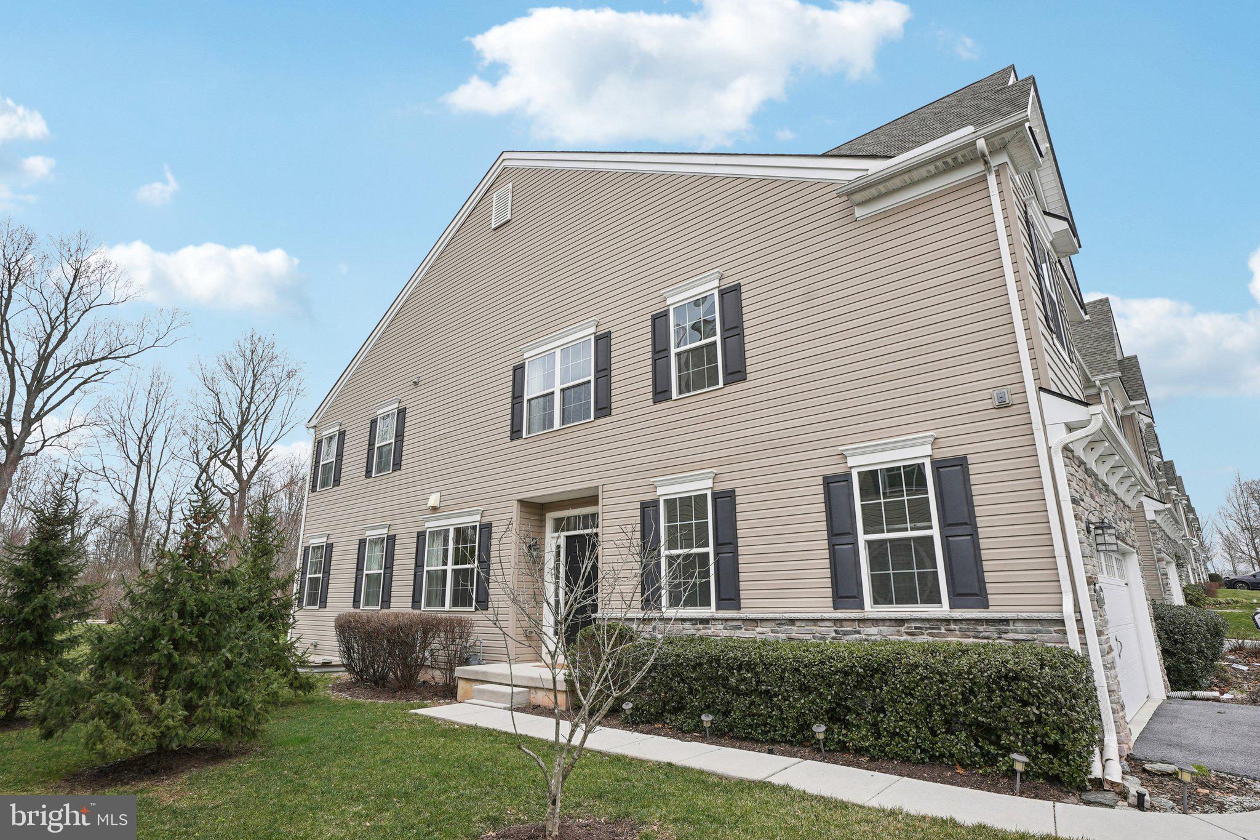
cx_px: 630
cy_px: 420
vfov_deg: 65.7
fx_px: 651
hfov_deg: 88.1
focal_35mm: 19
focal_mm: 18.6
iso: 100
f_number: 8
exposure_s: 1/160
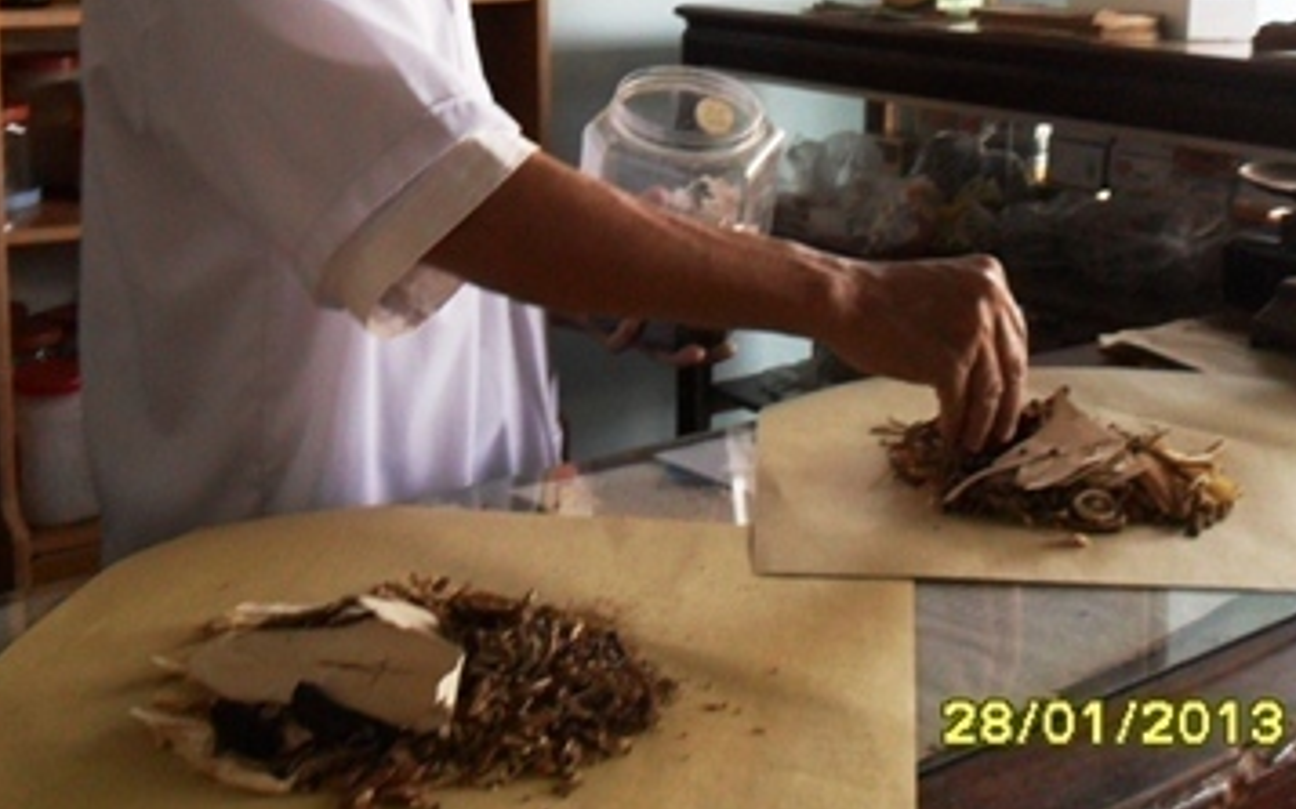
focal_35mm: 47
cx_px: 601
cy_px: 76
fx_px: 1660
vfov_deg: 26.5
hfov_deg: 42.6
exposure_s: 1/45
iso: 160
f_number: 3.5
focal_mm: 4.9
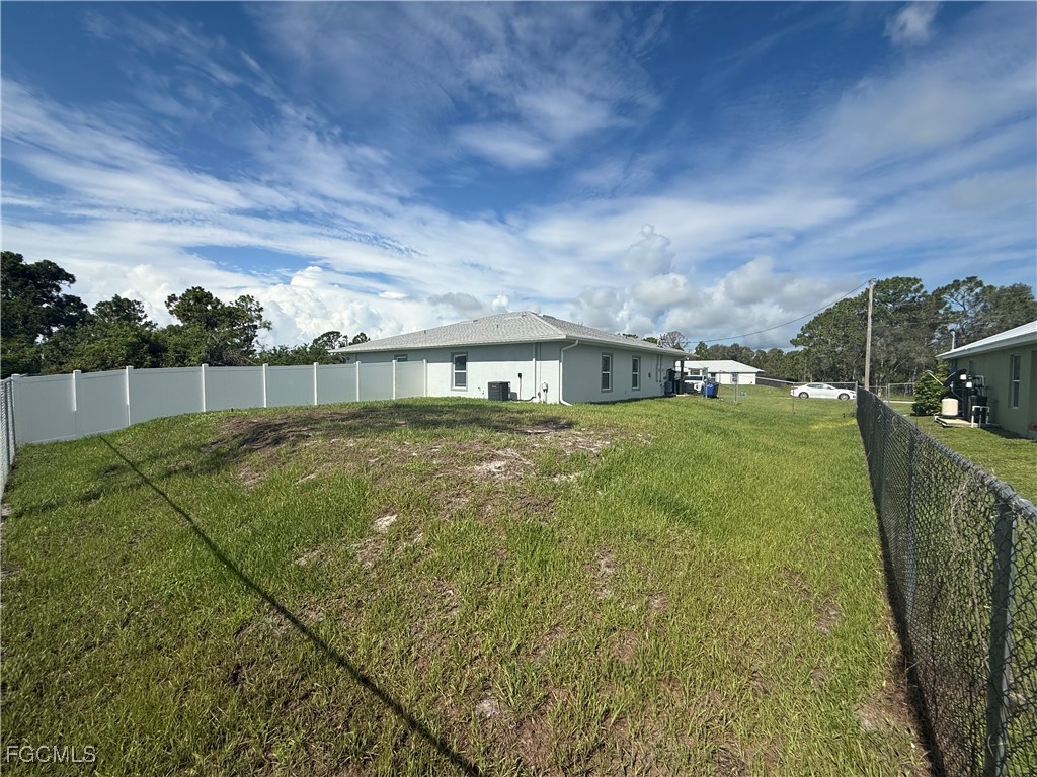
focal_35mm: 14
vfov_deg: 85.7
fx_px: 419
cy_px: 388
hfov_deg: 102.1
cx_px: 518
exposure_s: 1/3663
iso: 50
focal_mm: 2.22
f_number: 2.2
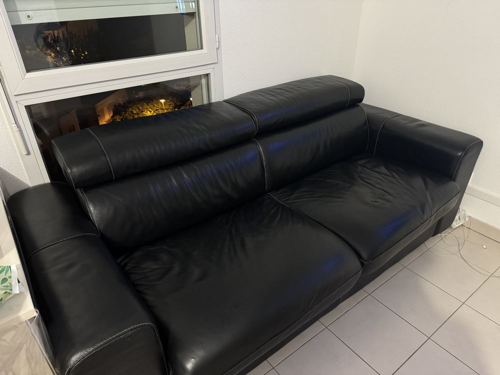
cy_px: 188
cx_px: 250
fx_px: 347
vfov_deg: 56.8
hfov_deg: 71.6
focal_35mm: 24
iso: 800
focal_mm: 6.76
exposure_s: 1/25
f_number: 1.78
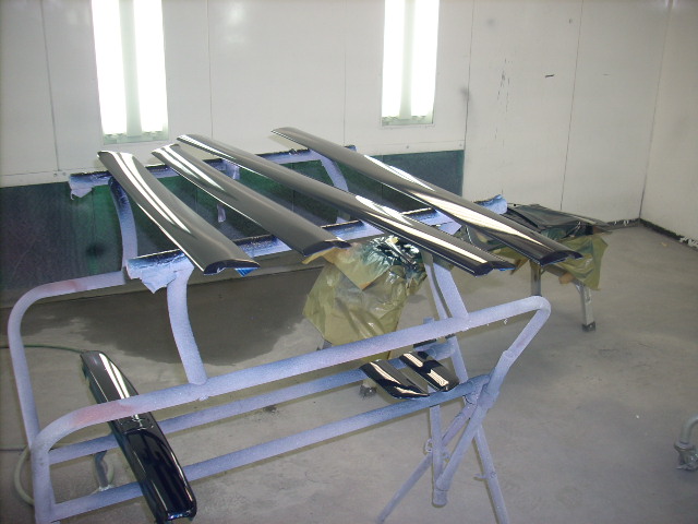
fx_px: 746
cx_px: 349
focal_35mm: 37
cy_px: 262
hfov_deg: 50.1
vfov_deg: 38.7
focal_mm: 6.2
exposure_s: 1/30
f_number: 2.8
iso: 64
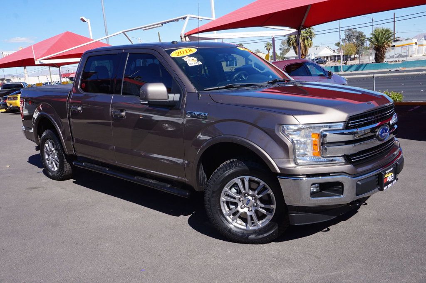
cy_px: 142
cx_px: 213
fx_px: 390
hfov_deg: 57.2
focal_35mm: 33
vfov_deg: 39.9
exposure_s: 1/80
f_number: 13
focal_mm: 22
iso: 100
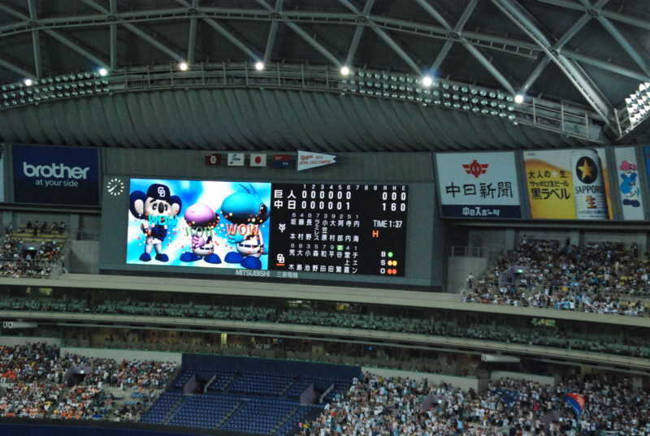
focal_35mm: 75
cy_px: 218
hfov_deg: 26.9
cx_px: 325
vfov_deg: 18.3
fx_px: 1357
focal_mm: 50
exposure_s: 1/200
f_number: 6.3
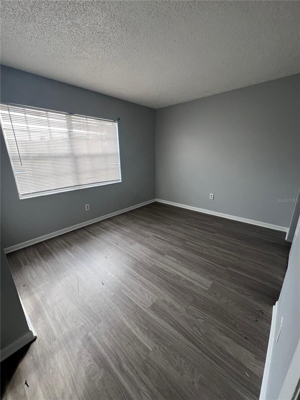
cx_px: 150
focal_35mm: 13
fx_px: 150
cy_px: 200
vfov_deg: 106.2
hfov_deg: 89.9
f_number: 1.8
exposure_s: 1/99
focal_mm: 1.57
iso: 100
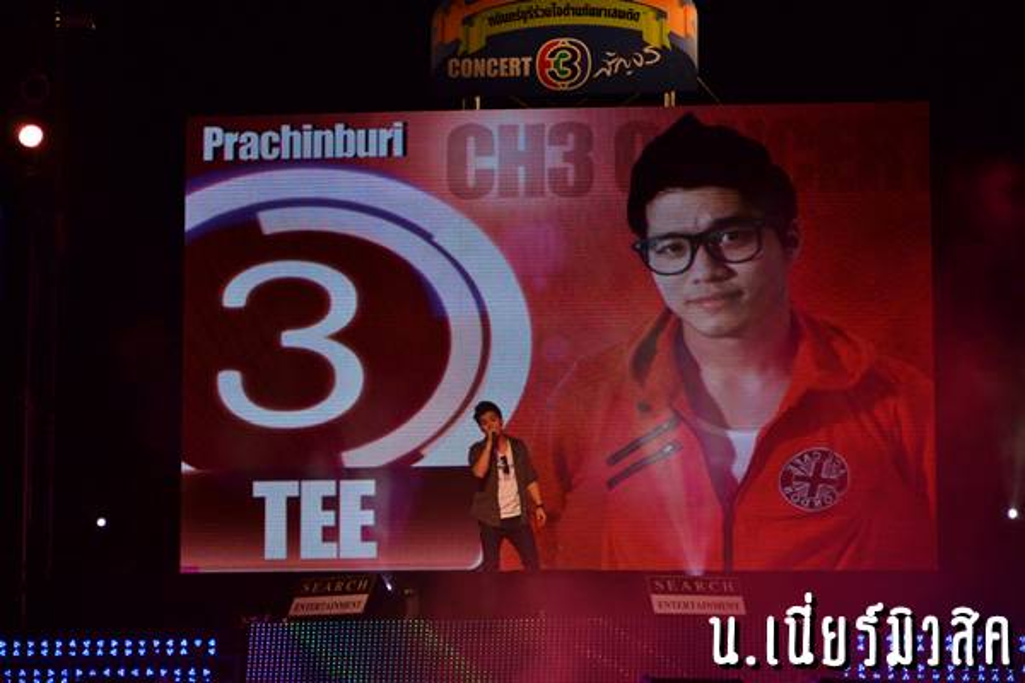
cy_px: 342
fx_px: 3416
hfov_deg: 17.1
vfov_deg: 11.4
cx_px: 512
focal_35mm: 120
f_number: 5.3
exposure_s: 1/500
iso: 1250
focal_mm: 80
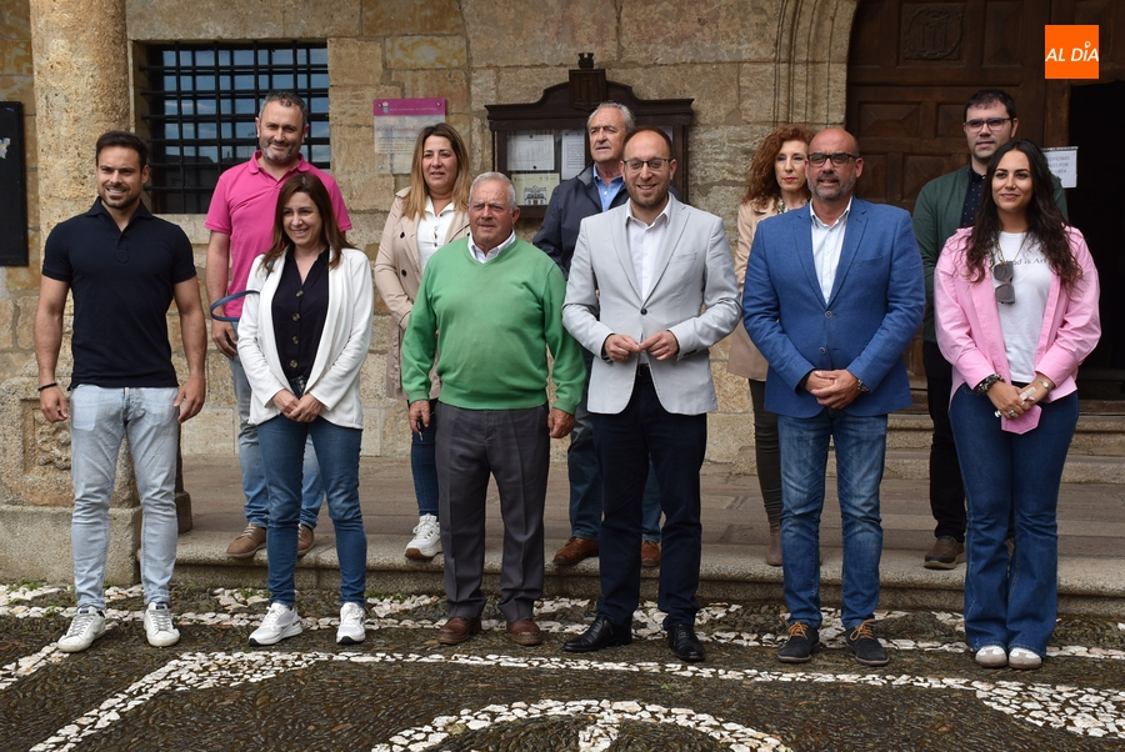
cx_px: 562
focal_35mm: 52
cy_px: 376
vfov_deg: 25.8
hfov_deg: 37.8
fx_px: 1642
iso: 360
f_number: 8
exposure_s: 1/250
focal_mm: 35
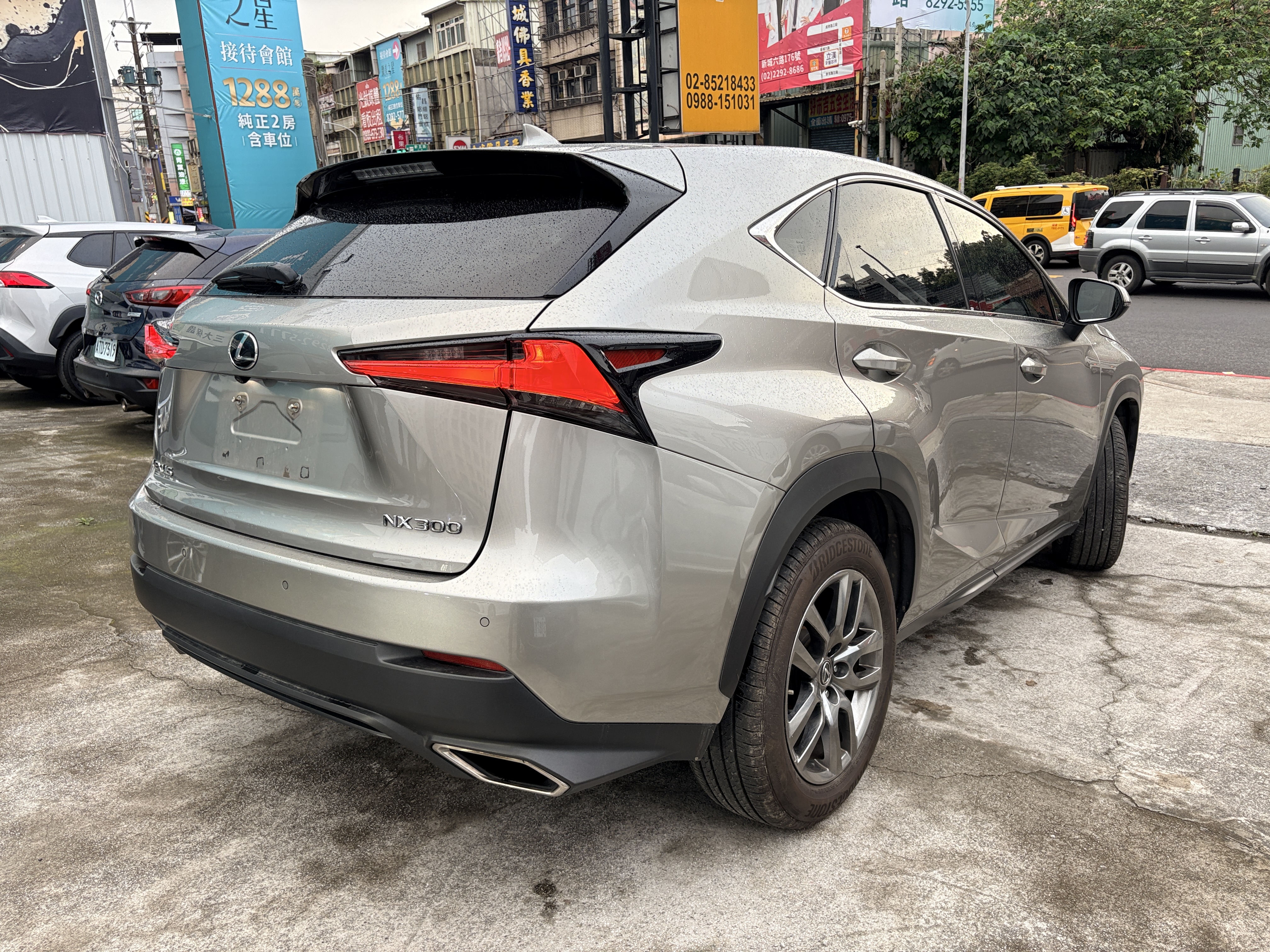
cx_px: 635
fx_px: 954
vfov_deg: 53.1
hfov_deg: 67.3
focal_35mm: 26
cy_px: 476
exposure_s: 1/121
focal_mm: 5.96
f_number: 1.6
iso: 80
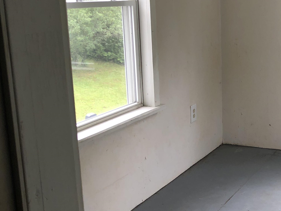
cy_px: 86
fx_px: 471
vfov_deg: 25.2
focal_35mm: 58
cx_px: 275
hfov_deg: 31.0
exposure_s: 1/120
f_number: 1.8
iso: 32
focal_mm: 4
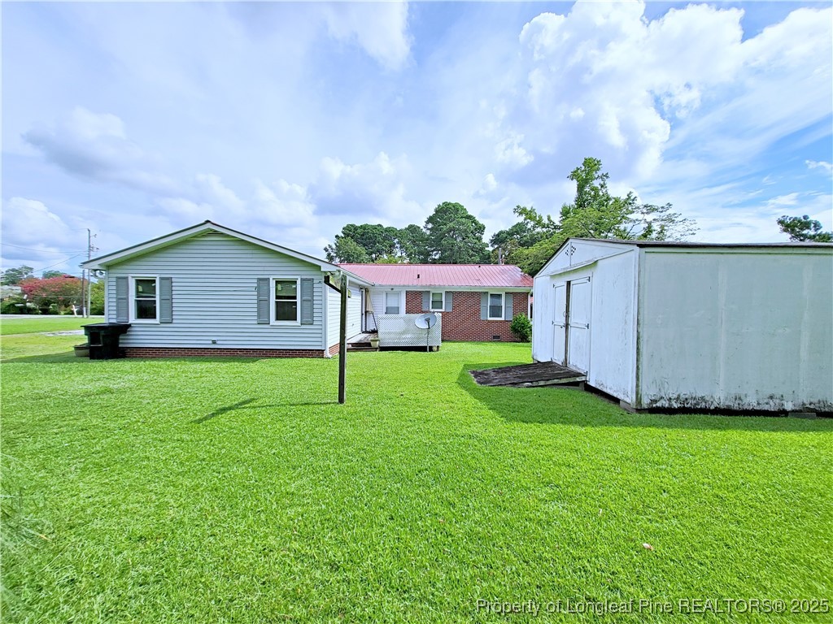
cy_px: 312
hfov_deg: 106.2
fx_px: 313
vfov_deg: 89.9
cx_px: 416
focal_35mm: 13
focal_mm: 1.74
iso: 32
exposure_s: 1/2287
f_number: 2.2
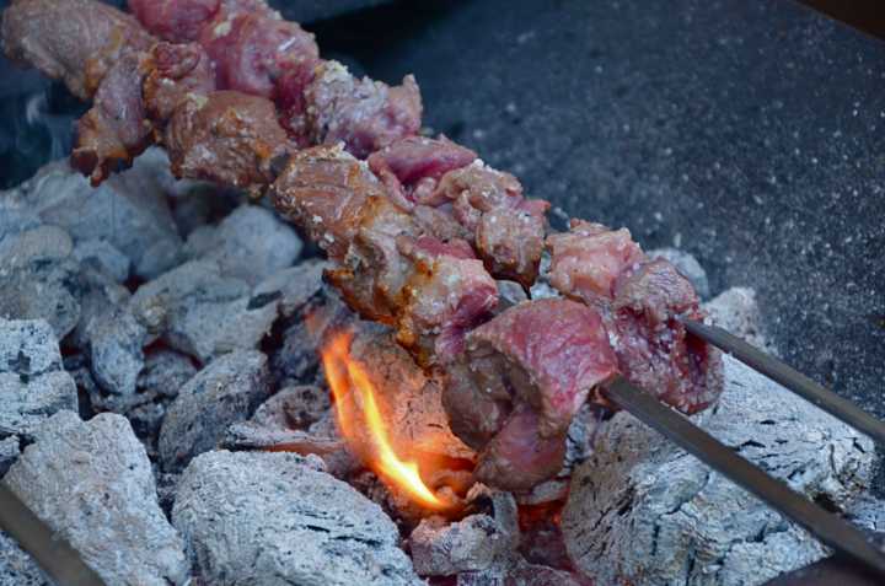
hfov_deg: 15.2
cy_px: 293
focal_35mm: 135
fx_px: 3312
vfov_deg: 10.1
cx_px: 442
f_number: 5.6
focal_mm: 90
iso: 320
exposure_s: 1/125
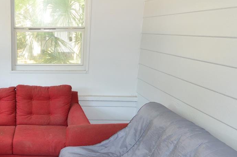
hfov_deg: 43.2
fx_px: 276
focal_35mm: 42
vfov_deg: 31.5
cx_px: 32
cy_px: 109
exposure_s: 1/80
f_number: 4.5
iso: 400
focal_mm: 12
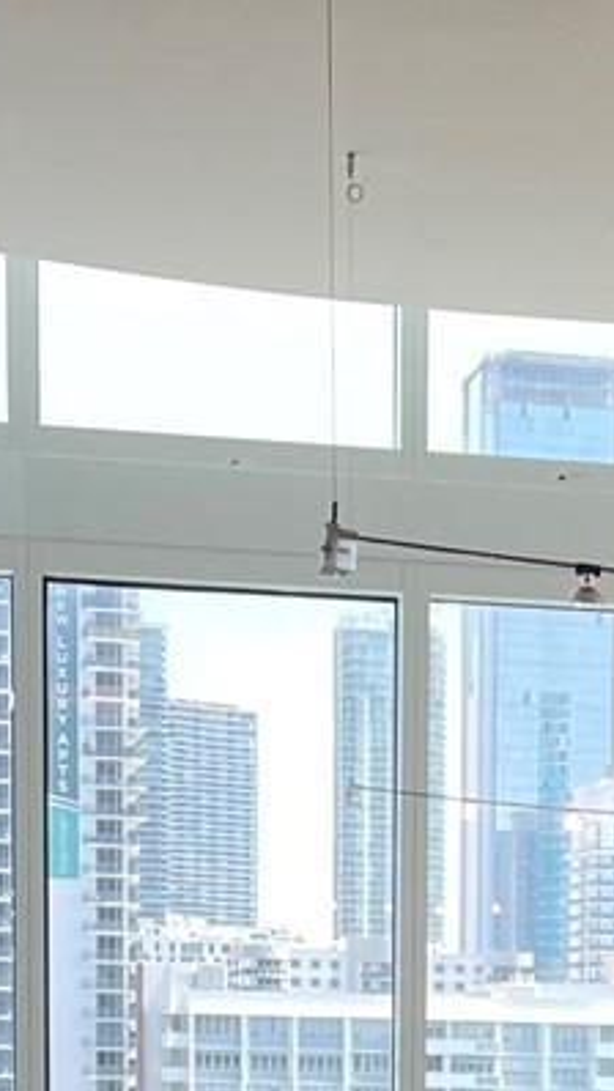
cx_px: 842
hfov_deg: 10.4
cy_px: 1379
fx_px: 3298
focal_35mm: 114
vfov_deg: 17.7
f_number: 1.6
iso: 80
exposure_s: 1/120
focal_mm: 4.2
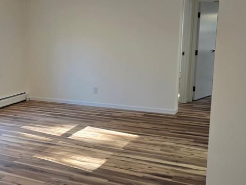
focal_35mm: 50
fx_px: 355
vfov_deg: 29.1
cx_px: 44
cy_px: 102
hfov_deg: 36.7
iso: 100
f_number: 1.8
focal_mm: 5.4
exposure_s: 1/120
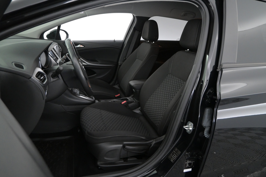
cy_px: 88
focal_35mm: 24
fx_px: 177
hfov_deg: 73.7
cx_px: 133
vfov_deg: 53.1
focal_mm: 16
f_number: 4
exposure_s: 1/60
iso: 2500
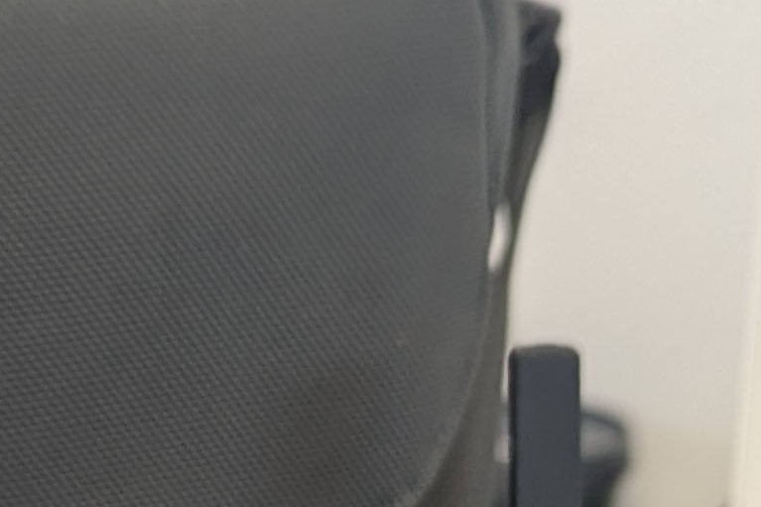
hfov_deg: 15.3
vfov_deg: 9.7
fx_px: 2811
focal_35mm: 133
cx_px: 111
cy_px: 967
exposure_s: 1/25
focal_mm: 6.81
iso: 141
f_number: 1.85
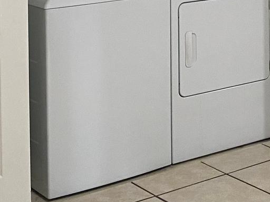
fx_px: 811
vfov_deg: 13.6
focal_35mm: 104
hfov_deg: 18.5
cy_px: -79
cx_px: 253
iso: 160
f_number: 1.8
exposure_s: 1/60
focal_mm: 4.25
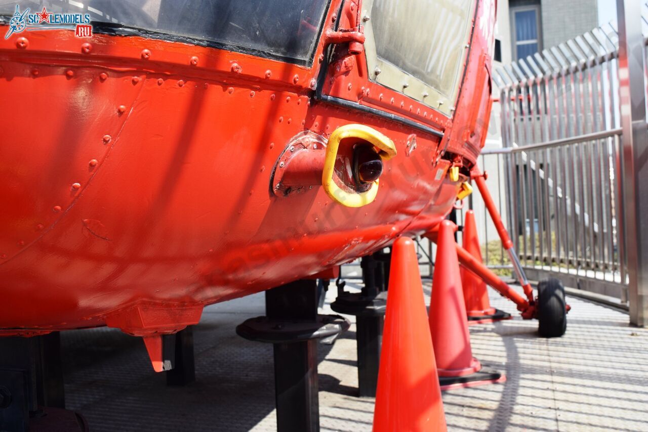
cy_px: 216
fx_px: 648
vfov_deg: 36.9
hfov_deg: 53.1
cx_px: 324
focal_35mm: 36
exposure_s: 1/320
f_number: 9
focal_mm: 24
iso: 200
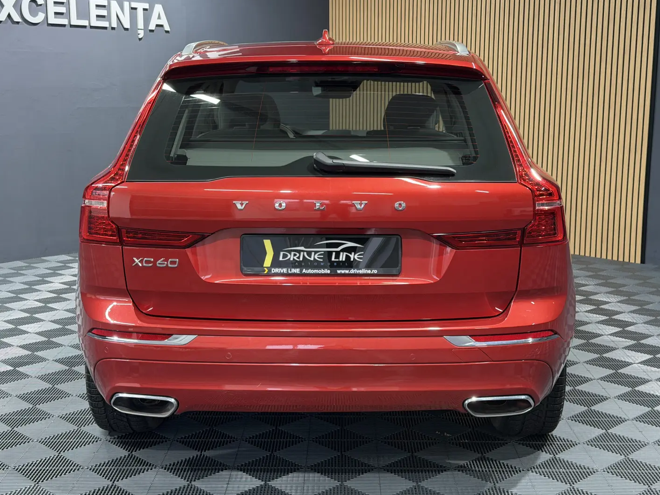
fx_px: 934
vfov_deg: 29.7
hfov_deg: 38.9
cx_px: 333
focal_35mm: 49
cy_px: 244
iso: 250
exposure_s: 1/50
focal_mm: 6.76
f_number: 1.78
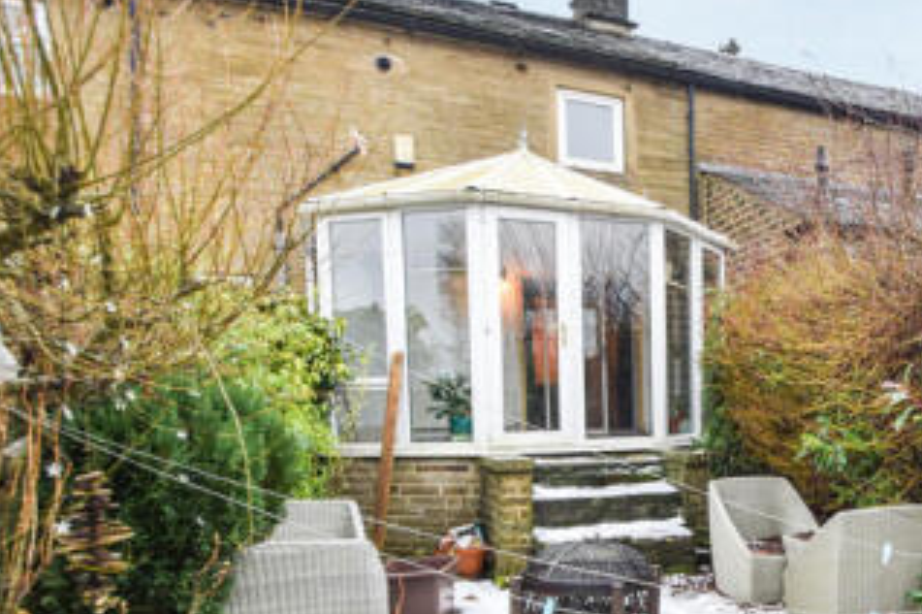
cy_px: 441
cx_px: 851
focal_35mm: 31
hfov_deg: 52.1
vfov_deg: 41.3
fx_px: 793
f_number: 4.5
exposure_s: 1/80
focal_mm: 10
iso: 400
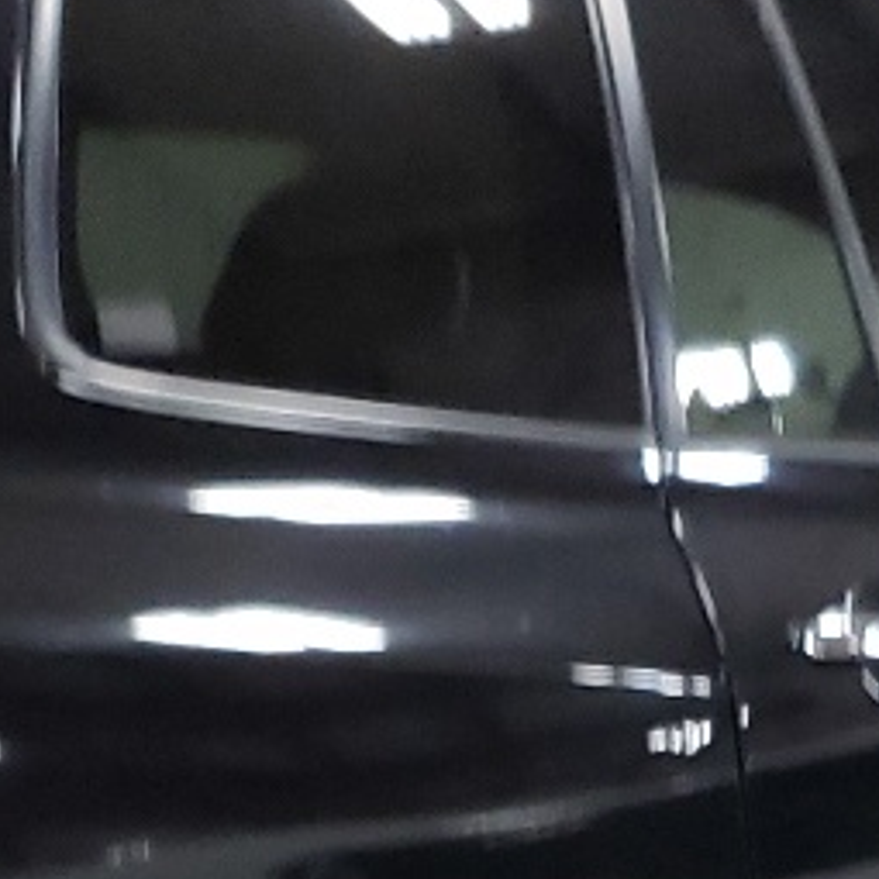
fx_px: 4137
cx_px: 710
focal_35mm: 144
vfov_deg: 11.8
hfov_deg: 12.1
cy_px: 1110
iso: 308
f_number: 1.5
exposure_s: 1/40
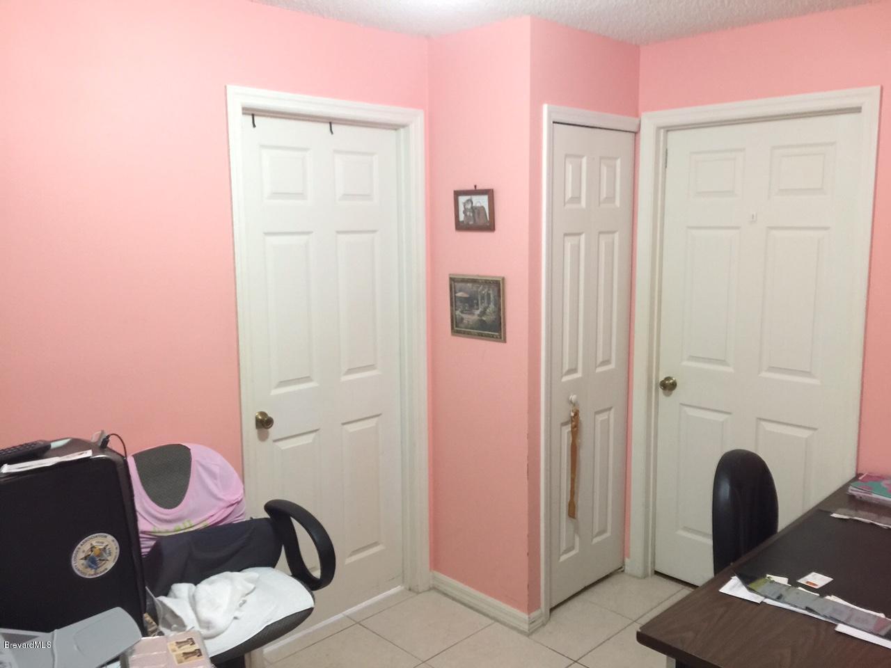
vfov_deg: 48.2
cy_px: 334
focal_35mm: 29
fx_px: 746
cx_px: 446
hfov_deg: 61.7
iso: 80
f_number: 2.2
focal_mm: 4.15
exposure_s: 1/4
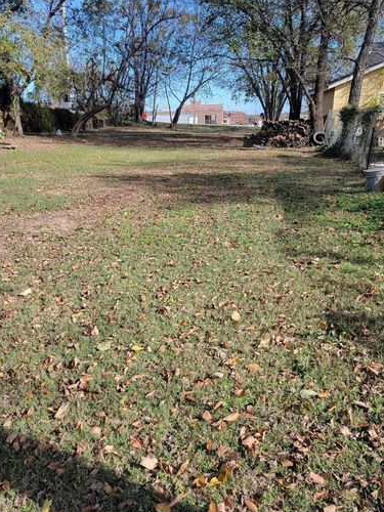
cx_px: 164
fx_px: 473
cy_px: 274
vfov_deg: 56.8
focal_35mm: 32
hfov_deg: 44.0
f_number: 1.8
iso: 16
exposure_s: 1/424
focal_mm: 6.7
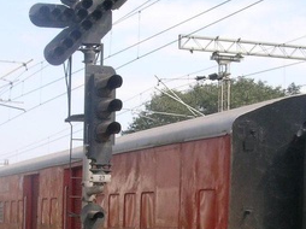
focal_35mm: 116
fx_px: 1024
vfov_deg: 12.6
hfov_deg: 17.0
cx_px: 171
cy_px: 217
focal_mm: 9.5
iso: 100
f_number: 6.6
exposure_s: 1/210
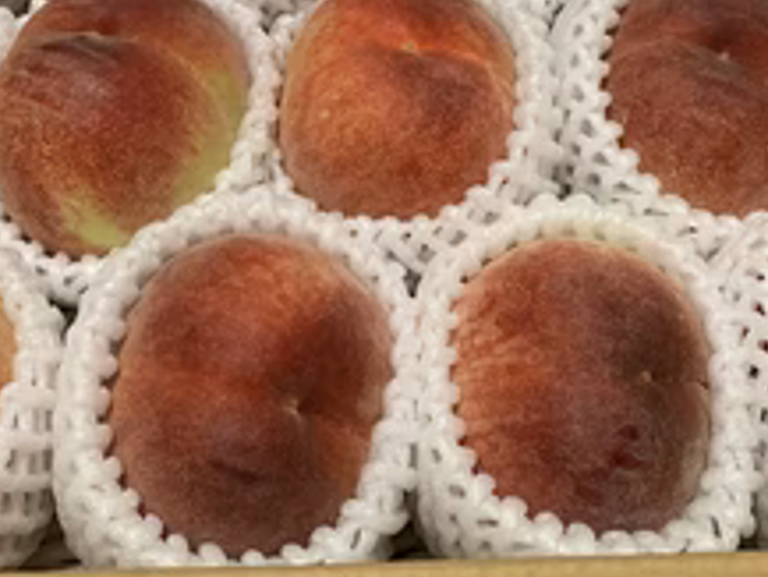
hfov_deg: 39.5
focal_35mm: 48
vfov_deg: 29.4
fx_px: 1066
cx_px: 315
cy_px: 92
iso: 160
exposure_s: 1/40
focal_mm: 4.25
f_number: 1.8
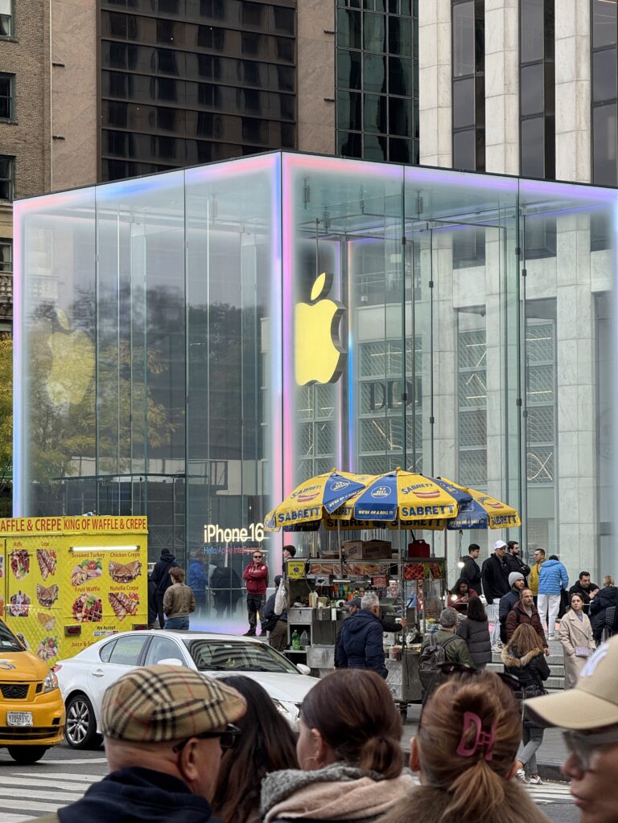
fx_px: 2856
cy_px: 412
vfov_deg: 16.4
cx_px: 309
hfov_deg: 12.3
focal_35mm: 120
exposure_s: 1/138
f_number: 2.8
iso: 50
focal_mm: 15.66
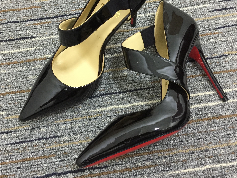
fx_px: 274
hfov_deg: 46.8
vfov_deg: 35.7
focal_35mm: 40
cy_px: 62
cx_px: 116
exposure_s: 1/33
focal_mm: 4.15
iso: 320
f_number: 2.2
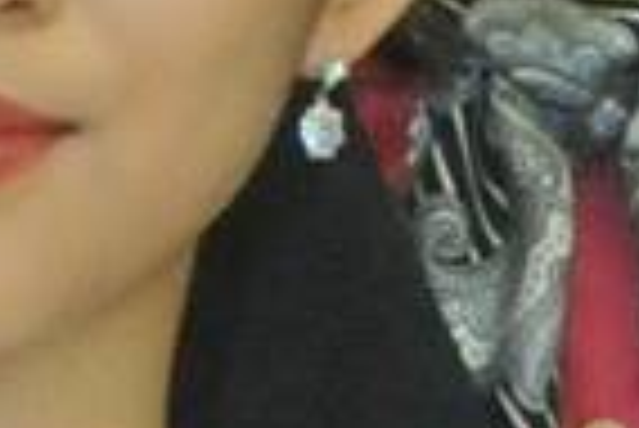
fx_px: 9239
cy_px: 167
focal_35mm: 520
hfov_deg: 4.0
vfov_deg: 2.7
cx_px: -144
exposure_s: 1/200
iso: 2500
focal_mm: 82
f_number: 5
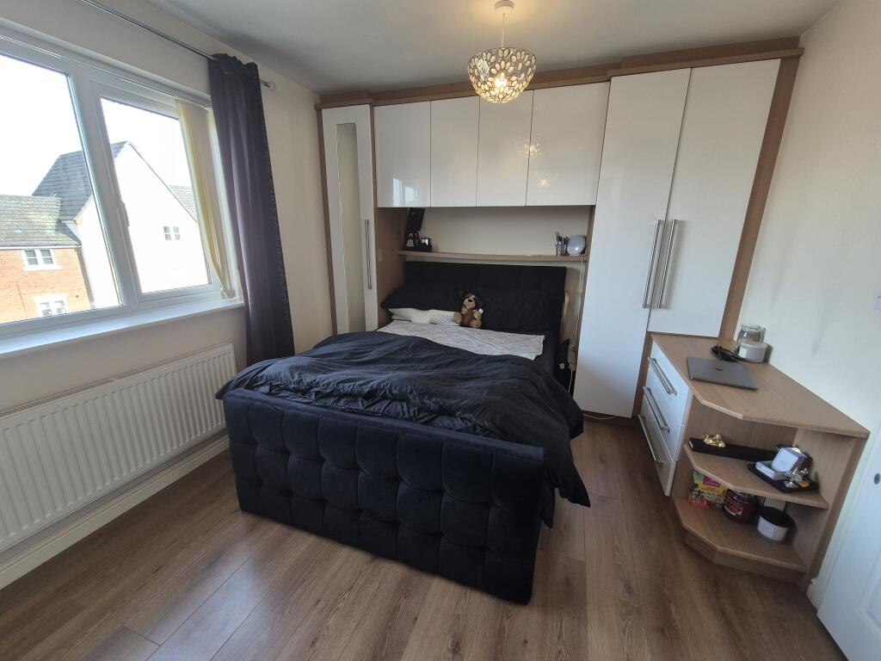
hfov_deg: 106.2
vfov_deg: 89.9
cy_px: 330
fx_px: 331
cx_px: 440
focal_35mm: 13
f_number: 2.2
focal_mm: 2.2
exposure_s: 1/100
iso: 80
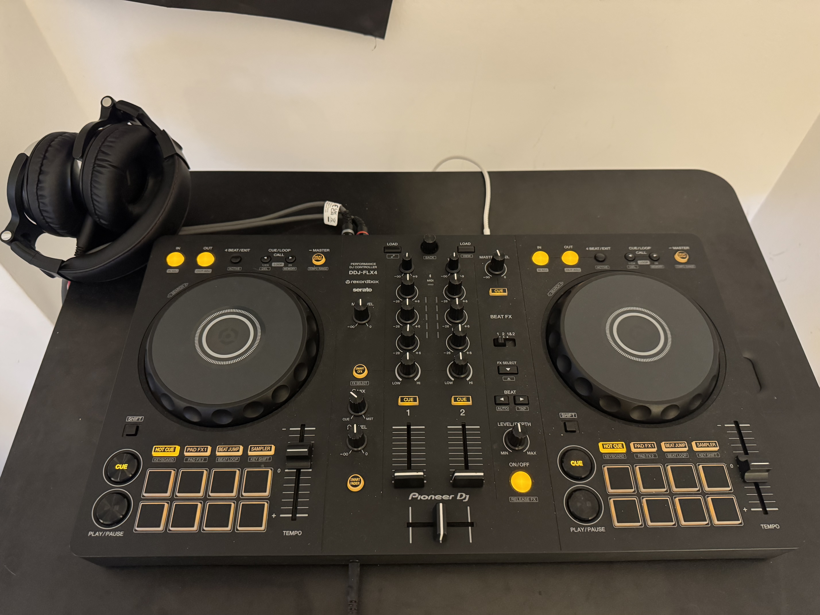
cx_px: 410
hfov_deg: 71.6
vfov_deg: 56.8
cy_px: 308
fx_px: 569
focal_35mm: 24
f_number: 1.78
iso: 1000
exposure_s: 1/36
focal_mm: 6.76
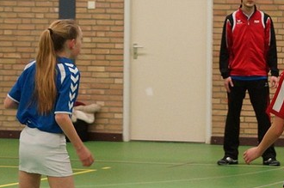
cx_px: 407
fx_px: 1835
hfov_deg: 8.7
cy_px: 65
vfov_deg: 5.9
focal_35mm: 233
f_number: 3.2
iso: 800
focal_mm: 50
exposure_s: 1/200
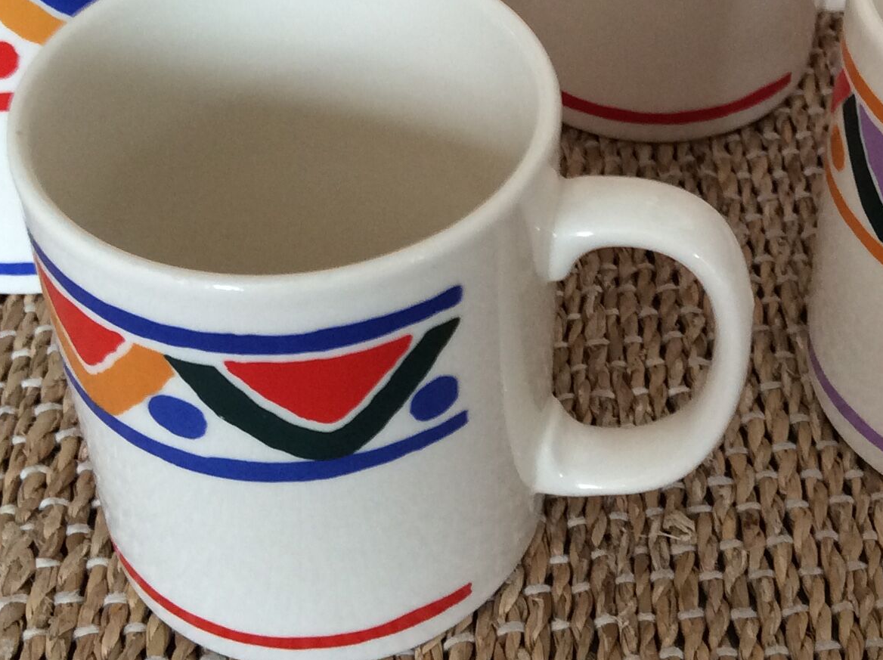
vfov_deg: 20.5
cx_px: 631
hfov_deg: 27.2
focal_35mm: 71
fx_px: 1809
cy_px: 174
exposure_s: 1/25
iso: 64
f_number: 2.4
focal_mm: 3.3
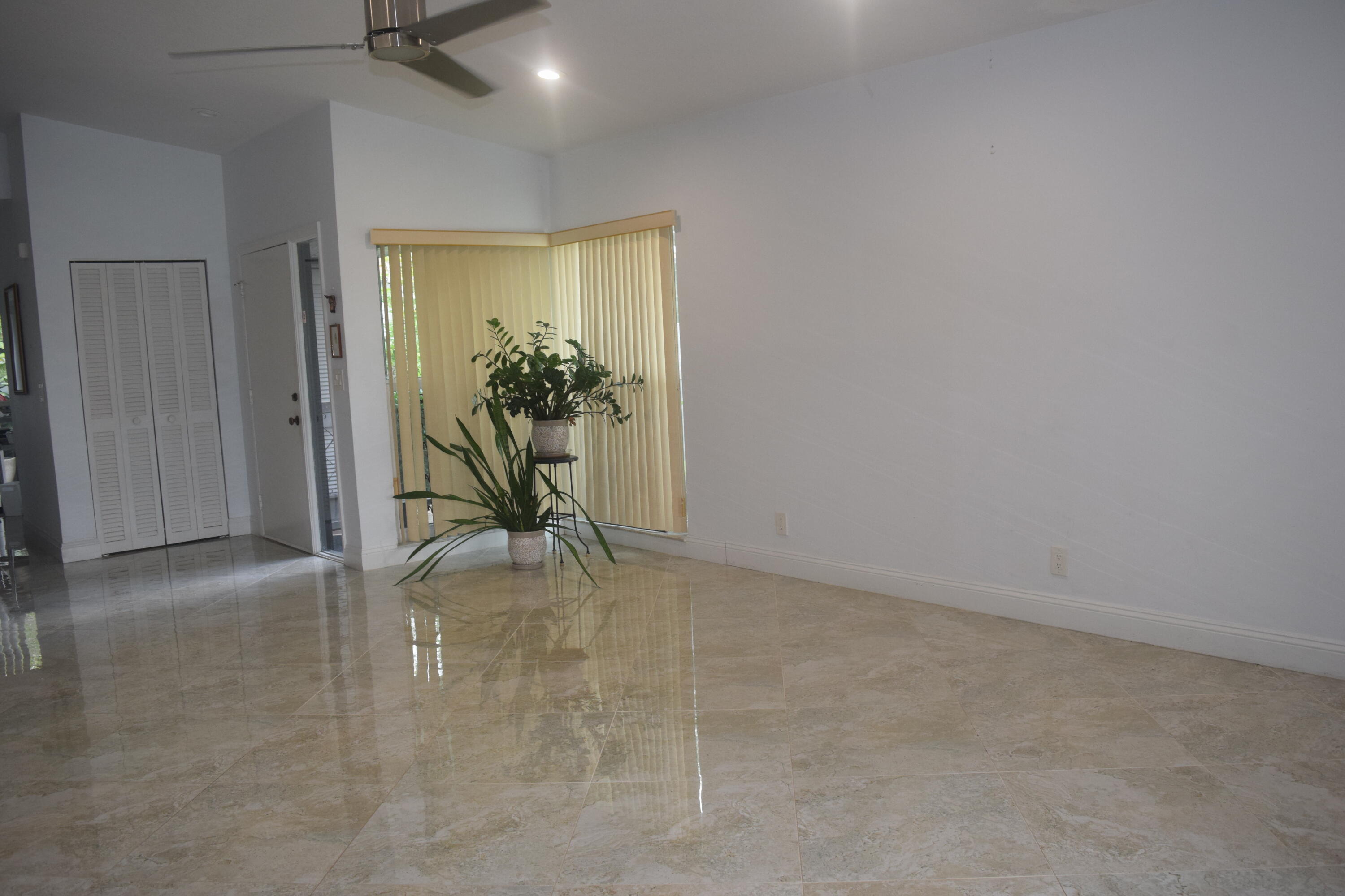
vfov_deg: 47.9
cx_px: 672
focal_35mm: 27
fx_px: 1009
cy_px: 448
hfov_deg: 67.4
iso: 800
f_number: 5.6
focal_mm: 18
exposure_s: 1/125
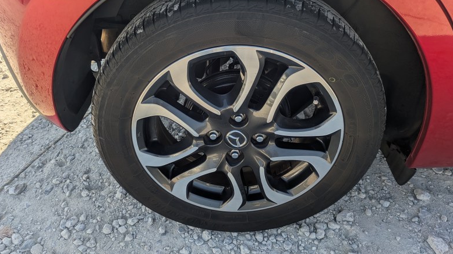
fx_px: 336
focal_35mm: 28
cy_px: 87
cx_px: 222
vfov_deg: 41.0
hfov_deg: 67.9
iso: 44
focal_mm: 5.43
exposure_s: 1/1076
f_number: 1.89
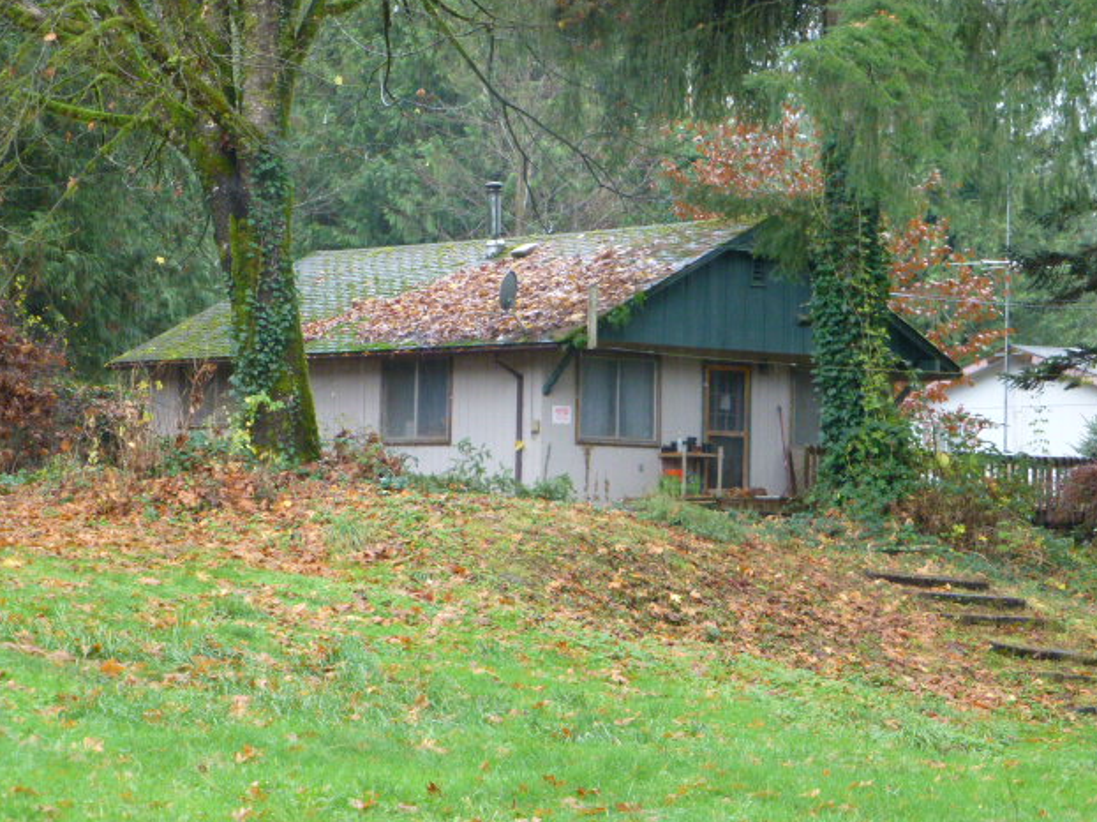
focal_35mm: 105
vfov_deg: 14.1
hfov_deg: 18.7
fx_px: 3326
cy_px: 413
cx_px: 556
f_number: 5.3
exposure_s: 1/40
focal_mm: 18.2
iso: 800
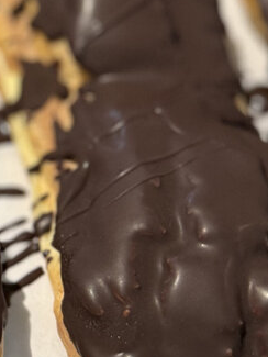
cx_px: -129
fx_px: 1217
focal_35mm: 118
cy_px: -85
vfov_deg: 16.0
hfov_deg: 12.0
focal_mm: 6.76
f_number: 1.78
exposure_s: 1/60
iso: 200
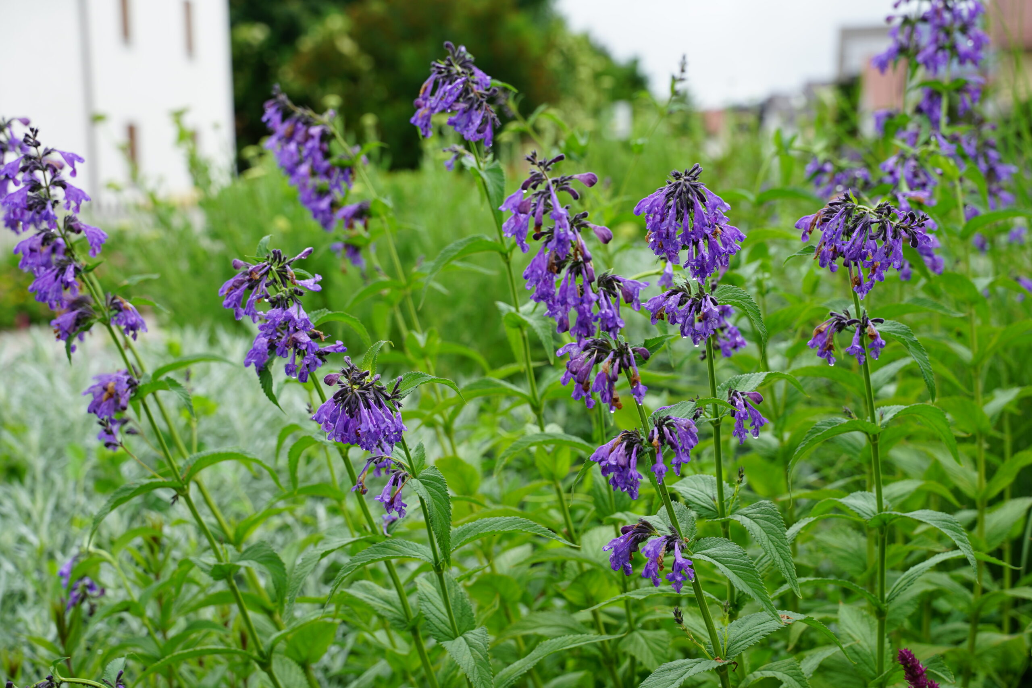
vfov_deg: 18.2
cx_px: 516
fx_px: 2150
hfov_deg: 27.0
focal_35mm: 75
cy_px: 344
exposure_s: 1/100
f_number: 8
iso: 100
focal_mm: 75
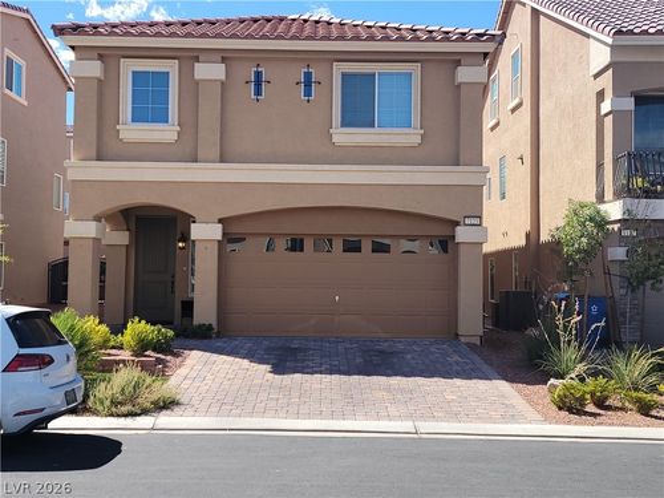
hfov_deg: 71.6
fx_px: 460
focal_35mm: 24
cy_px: 249
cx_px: 332
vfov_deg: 56.8
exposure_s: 1/550
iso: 16
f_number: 1.8
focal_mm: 6.7
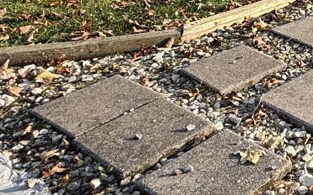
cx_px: 444
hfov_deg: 26.3
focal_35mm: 61
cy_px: -64
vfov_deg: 19.5
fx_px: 520
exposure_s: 1/338
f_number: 2.2
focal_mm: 2.22
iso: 50
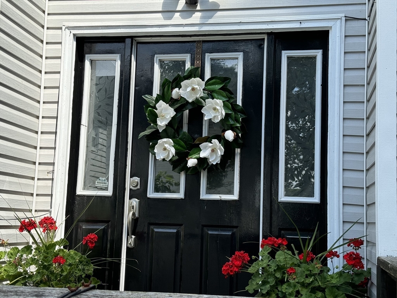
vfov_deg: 30.3
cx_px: 198
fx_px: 550
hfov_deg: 39.7
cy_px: 149
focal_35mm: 48
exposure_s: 1/1094
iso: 64
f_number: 1.78
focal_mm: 6.76
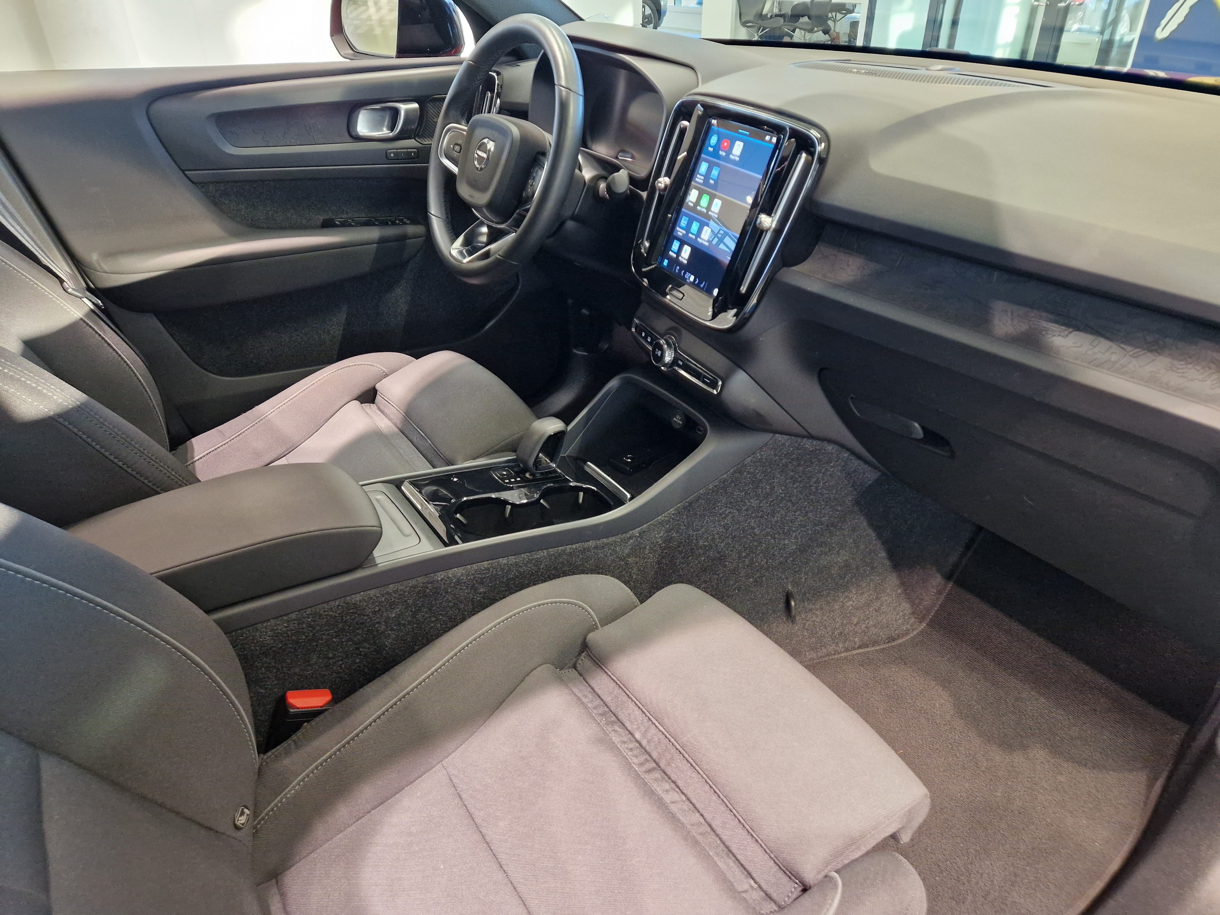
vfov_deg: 58.9
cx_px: 610
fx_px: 811
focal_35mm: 23
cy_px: 458
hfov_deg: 73.9
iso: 500
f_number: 1.8
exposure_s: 1/100
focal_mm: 5.4
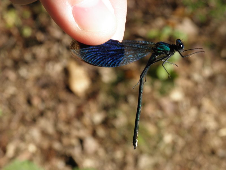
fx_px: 666
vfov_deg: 14.5
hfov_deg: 19.3
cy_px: 85
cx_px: 113
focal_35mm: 102
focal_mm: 18.29
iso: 64
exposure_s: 1/160
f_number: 5
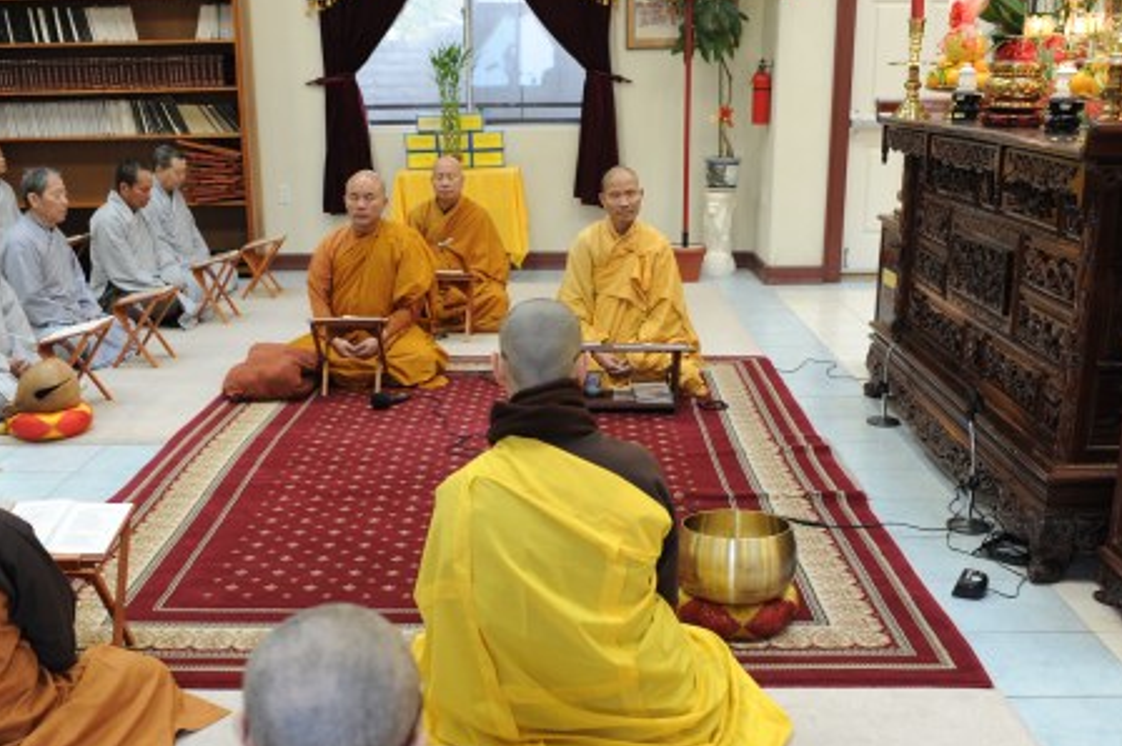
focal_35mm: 40
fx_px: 1246
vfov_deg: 33.1
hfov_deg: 48.5
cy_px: 499
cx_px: 538
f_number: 4
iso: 800
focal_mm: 28
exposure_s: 1/40
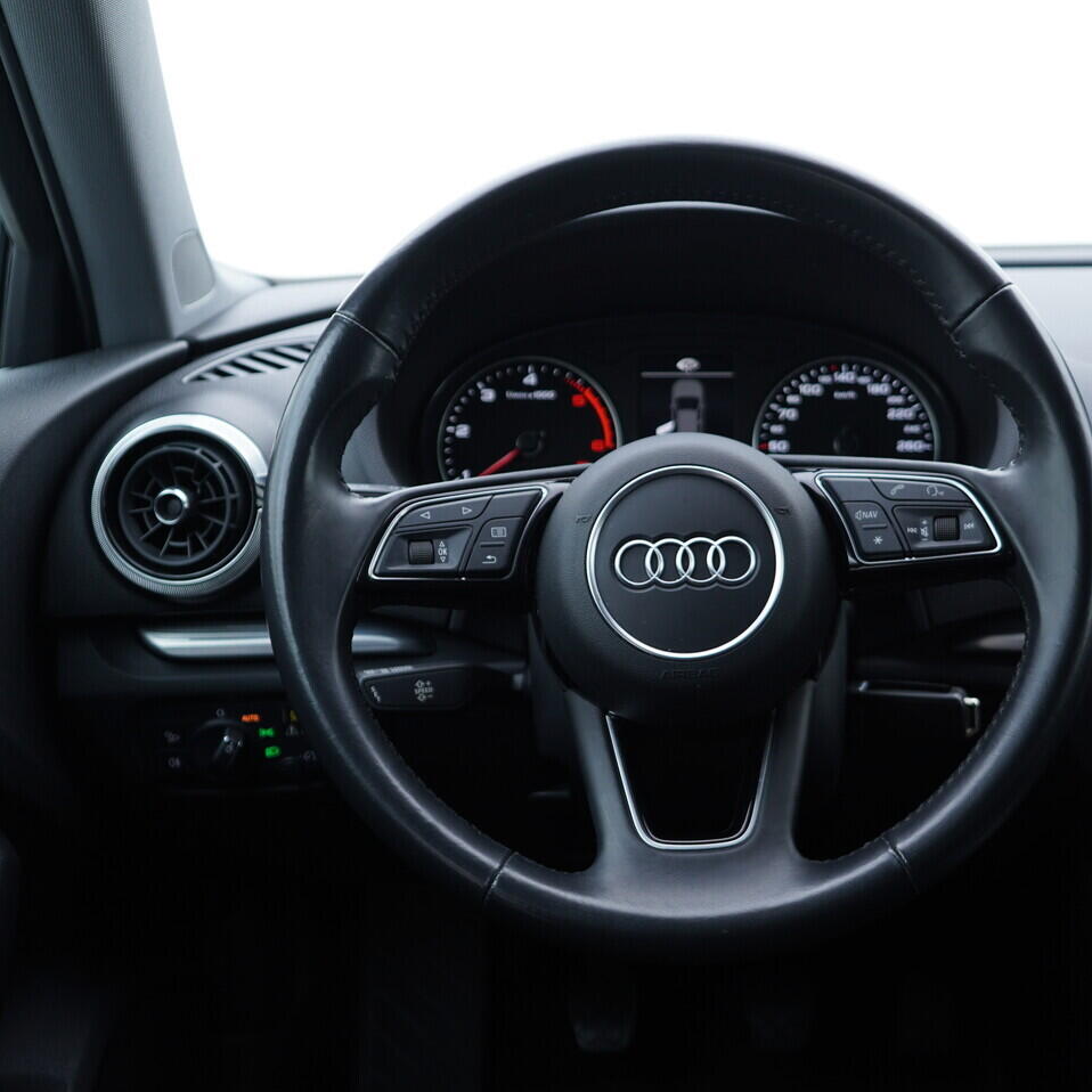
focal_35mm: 46
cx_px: 655
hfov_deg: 36.7
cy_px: 546
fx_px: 1642
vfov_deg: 36.8
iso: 200
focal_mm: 24
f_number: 2.8
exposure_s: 1/40
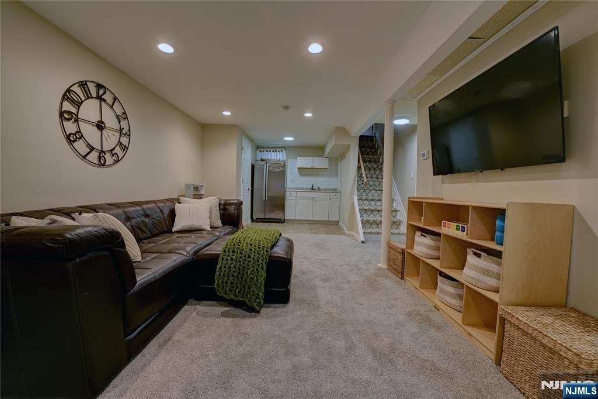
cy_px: 200
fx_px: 232
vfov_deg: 81.2
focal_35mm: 14
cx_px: 299
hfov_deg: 104.3
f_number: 9
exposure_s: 1/10
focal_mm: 14
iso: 640
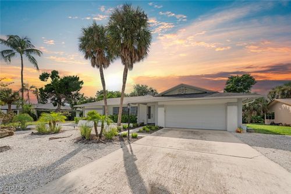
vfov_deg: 81.3
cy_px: 97
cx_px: 146
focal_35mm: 14
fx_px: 113
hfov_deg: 104.2
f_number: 10
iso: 160
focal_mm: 14
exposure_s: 1/80
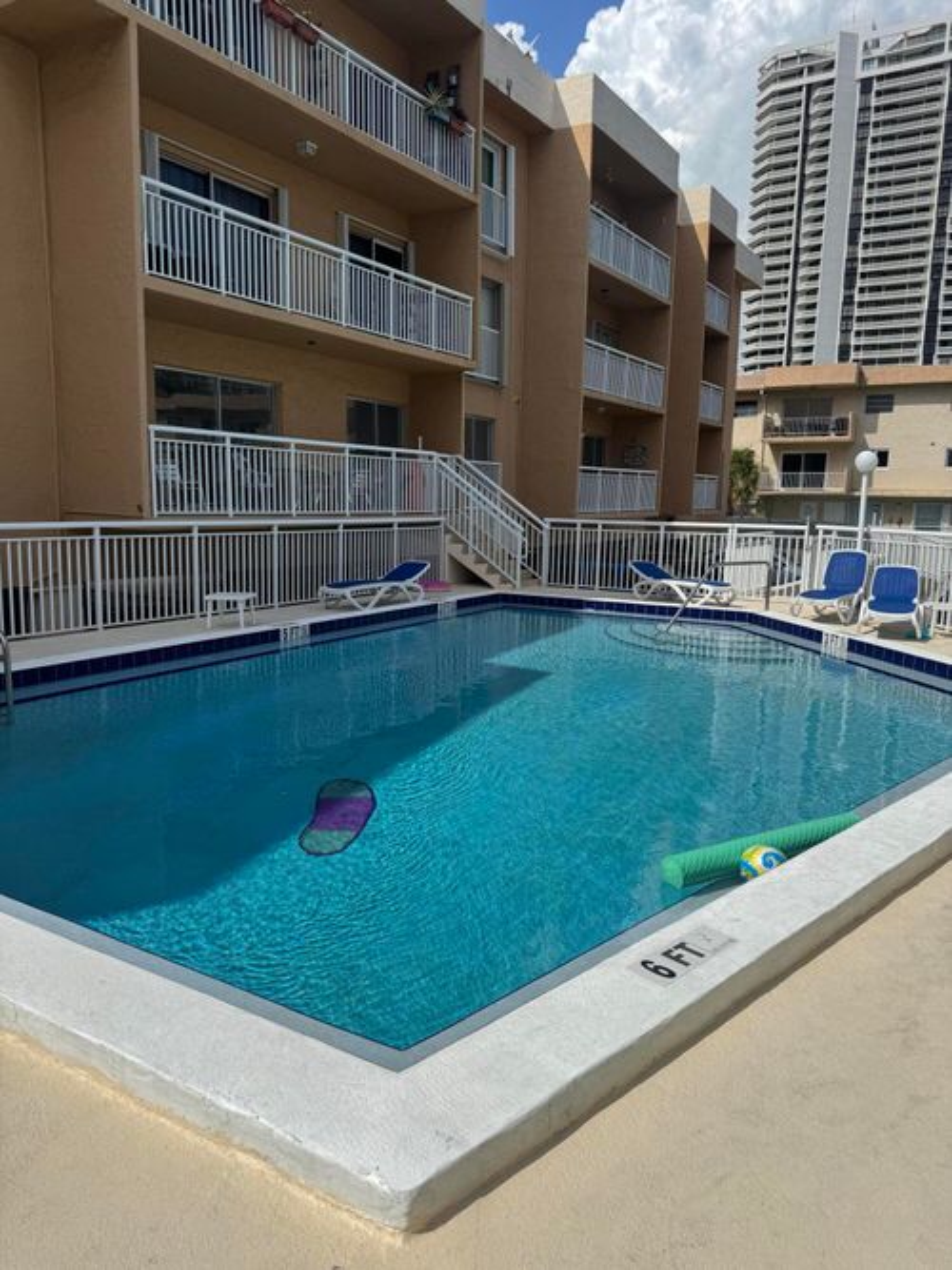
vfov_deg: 71.6
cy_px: 635
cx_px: 476
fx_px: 880
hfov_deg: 56.8
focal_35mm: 24
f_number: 1.78
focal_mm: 6.76
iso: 80
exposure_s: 1/7937
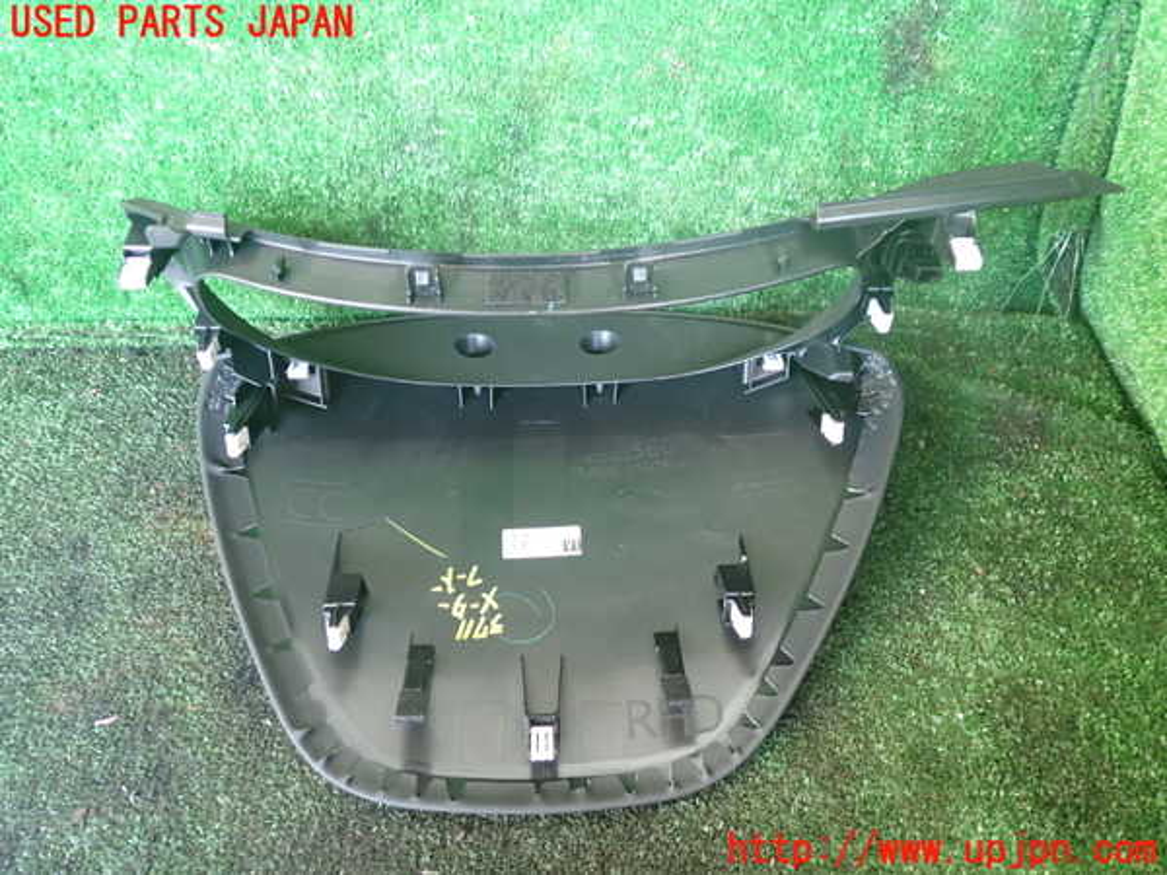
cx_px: 584
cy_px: 438
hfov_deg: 60.0
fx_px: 1011
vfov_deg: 46.8
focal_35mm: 30
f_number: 2.3
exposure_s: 1/30
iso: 320
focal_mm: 5.4
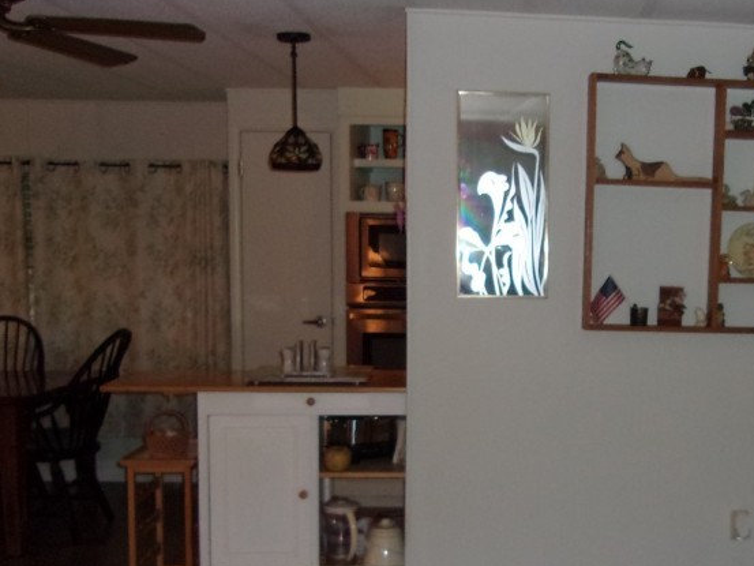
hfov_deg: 37.1
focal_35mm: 50
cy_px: 374
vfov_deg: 28.9
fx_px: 1089
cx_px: 578
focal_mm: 4.9
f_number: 3
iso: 200
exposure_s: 1/34
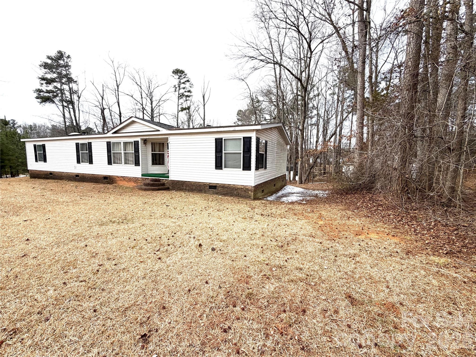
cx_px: 238
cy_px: 178
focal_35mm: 14
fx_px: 193
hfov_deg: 102.1
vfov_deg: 85.7
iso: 25
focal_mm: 2.22
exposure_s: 1/770
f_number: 2.2
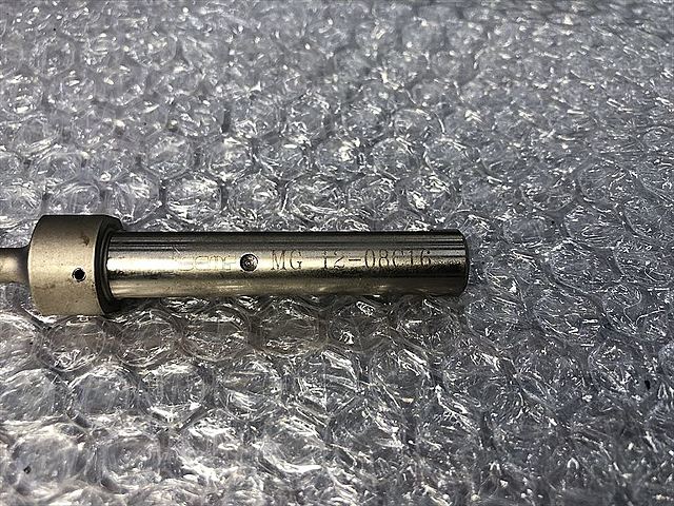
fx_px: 545
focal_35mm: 28
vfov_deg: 49.7
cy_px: 253
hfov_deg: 63.4
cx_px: 337
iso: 25
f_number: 1.8
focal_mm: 3.99
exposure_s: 1/50
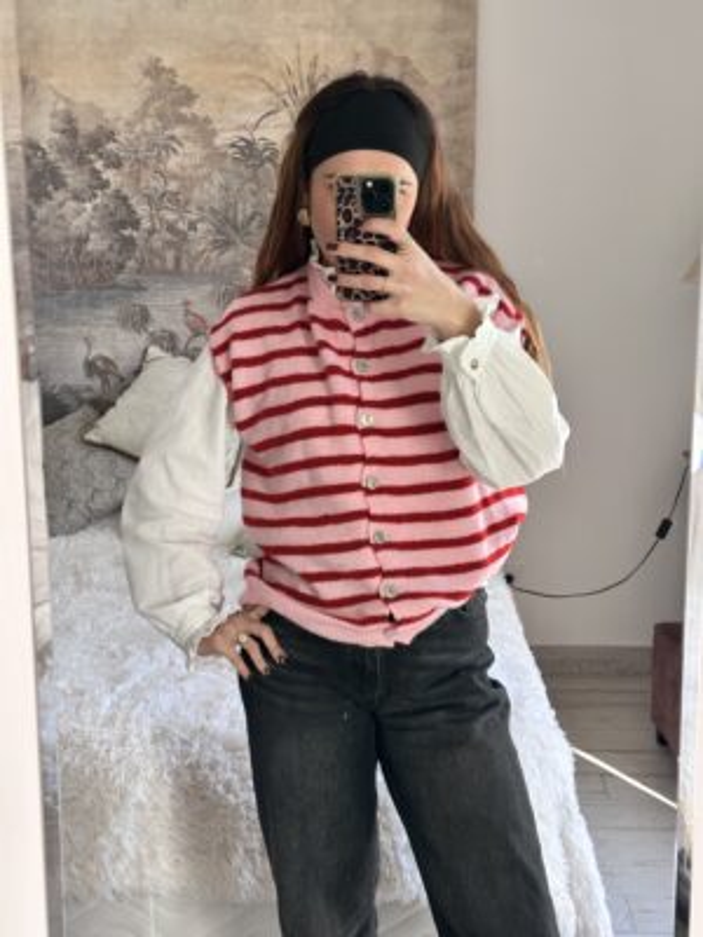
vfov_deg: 39.7
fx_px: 1300
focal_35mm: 48
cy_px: 468
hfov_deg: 30.3
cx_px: 352
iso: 80
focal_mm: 6.86
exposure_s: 1/101
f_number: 1.78
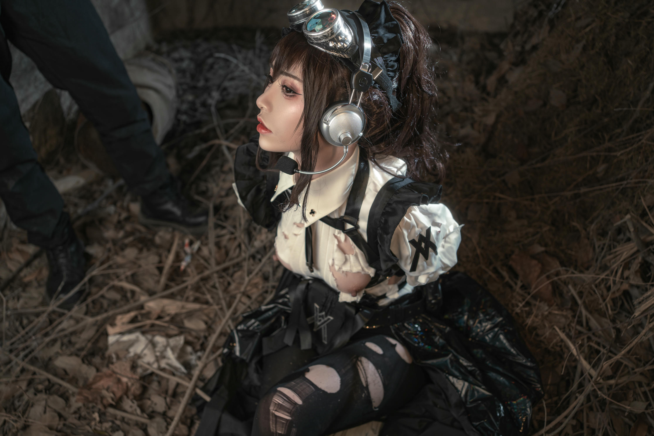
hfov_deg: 54.4
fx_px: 636
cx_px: 327
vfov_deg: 37.9
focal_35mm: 35
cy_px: 218
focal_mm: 35
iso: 200
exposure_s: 1/30
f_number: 3.2
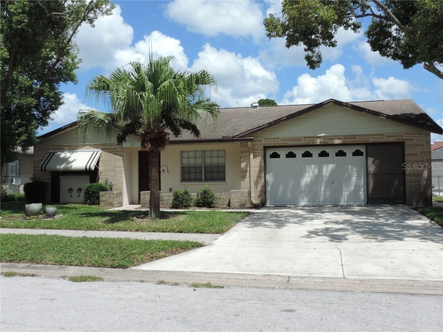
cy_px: 166
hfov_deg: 52.6
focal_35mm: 35
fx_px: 448
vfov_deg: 40.7
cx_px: 222
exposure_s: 1/250
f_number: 7.2
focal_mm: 6.2
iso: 80
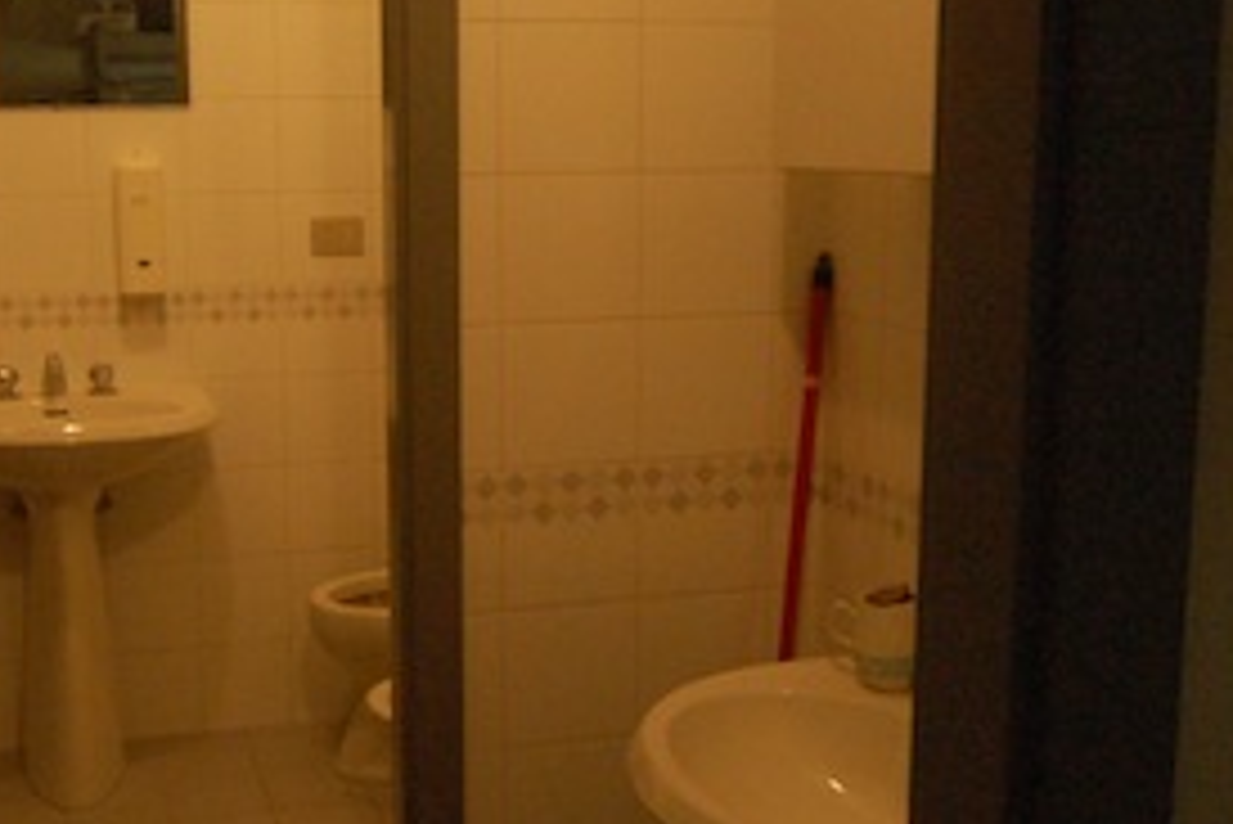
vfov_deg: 31.9
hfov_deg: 45.9
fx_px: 1439
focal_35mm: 42
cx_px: 454
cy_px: 347
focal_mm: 12
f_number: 4.5
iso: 1600
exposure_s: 1/60
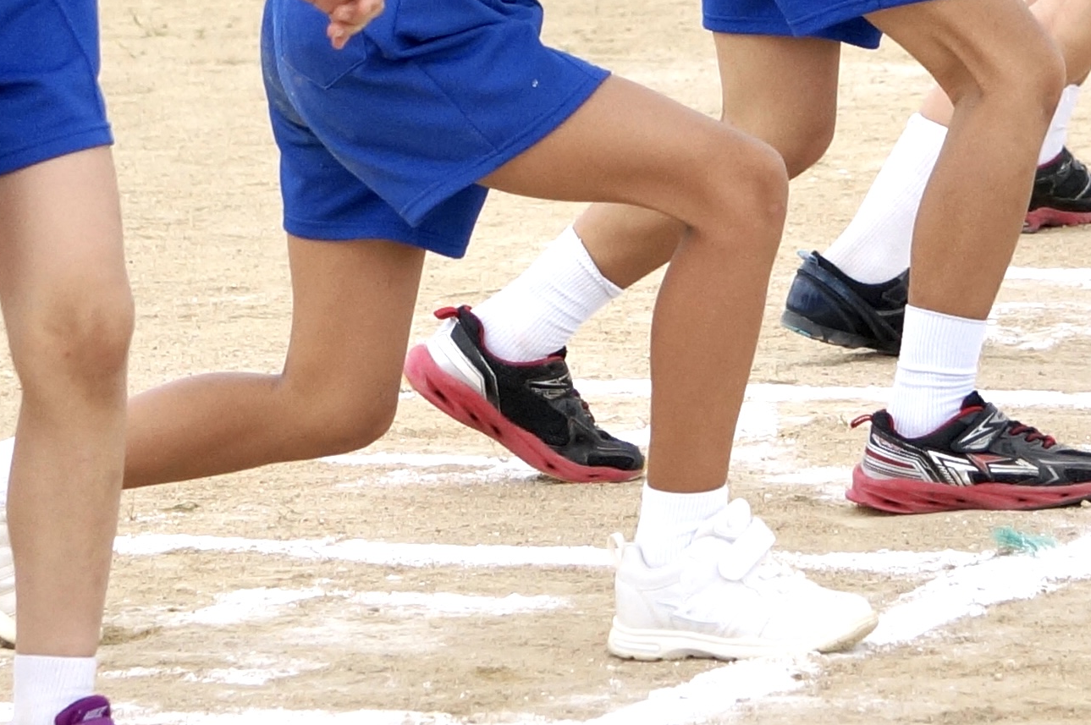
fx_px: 4330
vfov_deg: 9.6
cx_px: 519
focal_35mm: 143
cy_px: 303
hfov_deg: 14.4
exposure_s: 1/2000
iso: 400
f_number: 5
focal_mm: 78
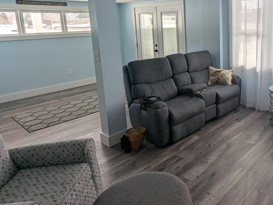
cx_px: 227
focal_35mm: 26
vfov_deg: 51.4
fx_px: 205
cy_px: 57
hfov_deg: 60.5
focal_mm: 1.95
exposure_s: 1/178
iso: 42
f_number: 2.2
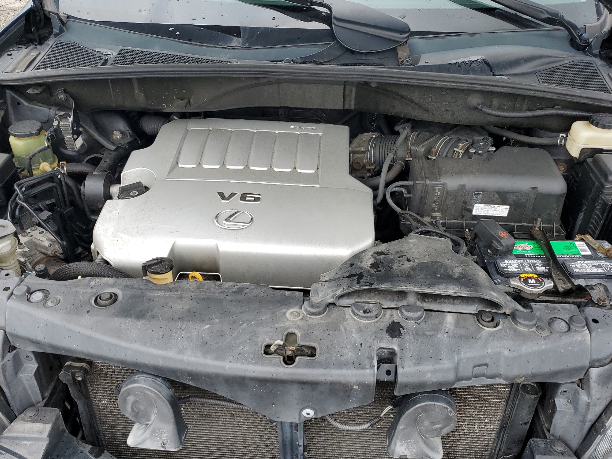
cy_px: 240
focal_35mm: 30
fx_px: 530
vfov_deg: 46.8
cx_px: 318
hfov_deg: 59.9
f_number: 1.5
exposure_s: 1/833
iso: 50
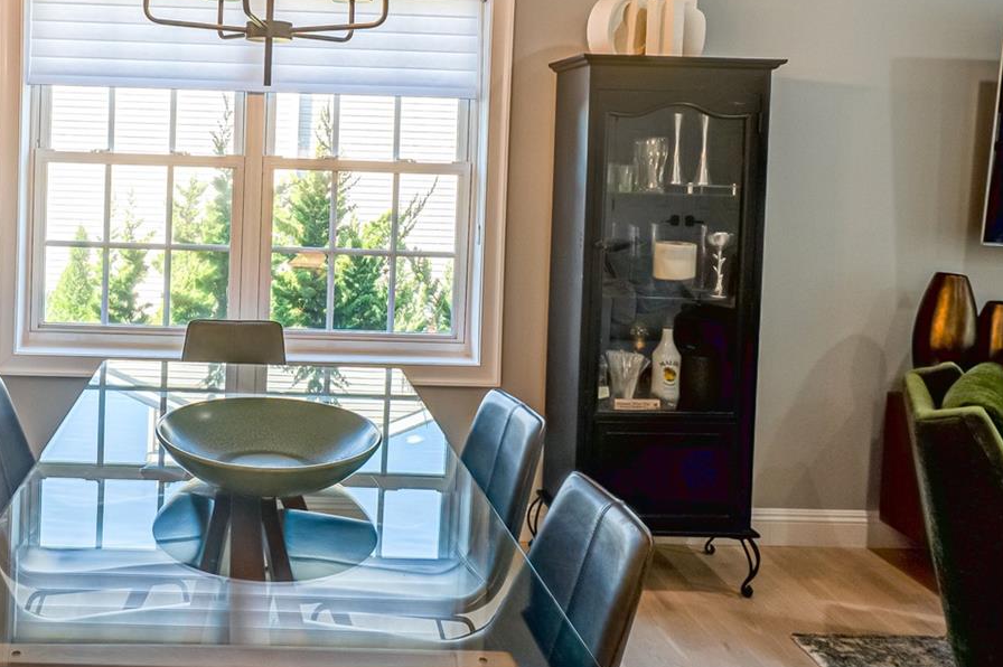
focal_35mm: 32
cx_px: 262
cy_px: 175
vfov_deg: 40.0
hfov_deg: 56.1
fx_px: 891
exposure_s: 1/125
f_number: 8
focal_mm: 14
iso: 400
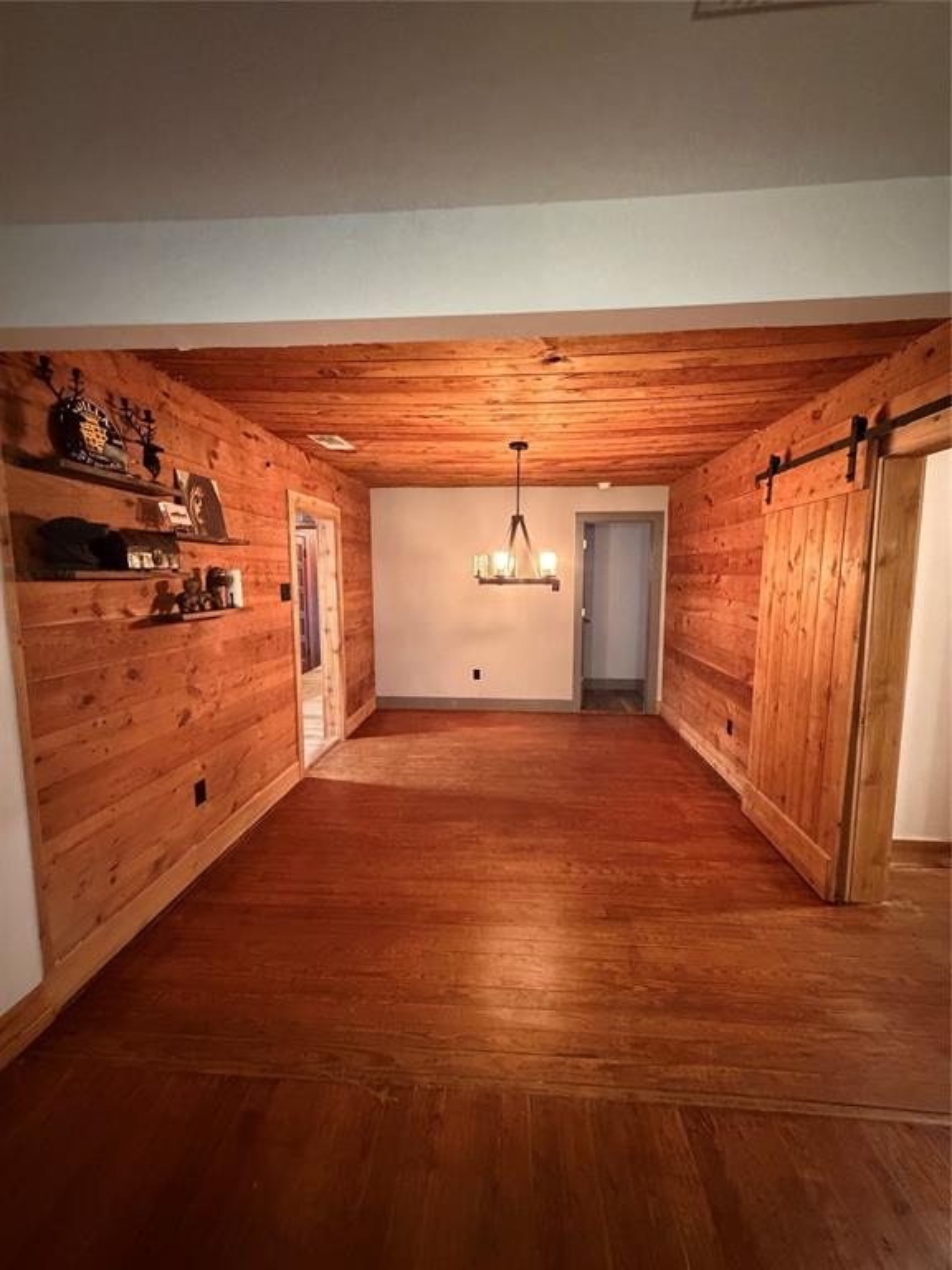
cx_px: 476
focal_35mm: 14
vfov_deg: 102.1
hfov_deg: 85.7
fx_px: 513
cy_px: 635
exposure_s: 1/40
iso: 1250
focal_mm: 2.22
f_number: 2.2
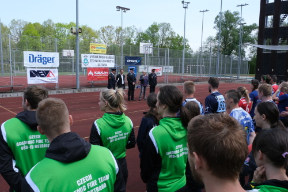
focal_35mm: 29
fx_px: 232
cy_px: 96
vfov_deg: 44.9
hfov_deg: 63.7
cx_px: 144
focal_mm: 19.5
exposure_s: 1/90
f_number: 16
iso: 500
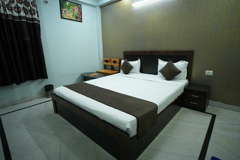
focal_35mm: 18
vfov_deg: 67.5
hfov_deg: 90.0
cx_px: 120
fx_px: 120
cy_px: 80
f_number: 2.8
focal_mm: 18
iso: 2000
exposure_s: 1/160
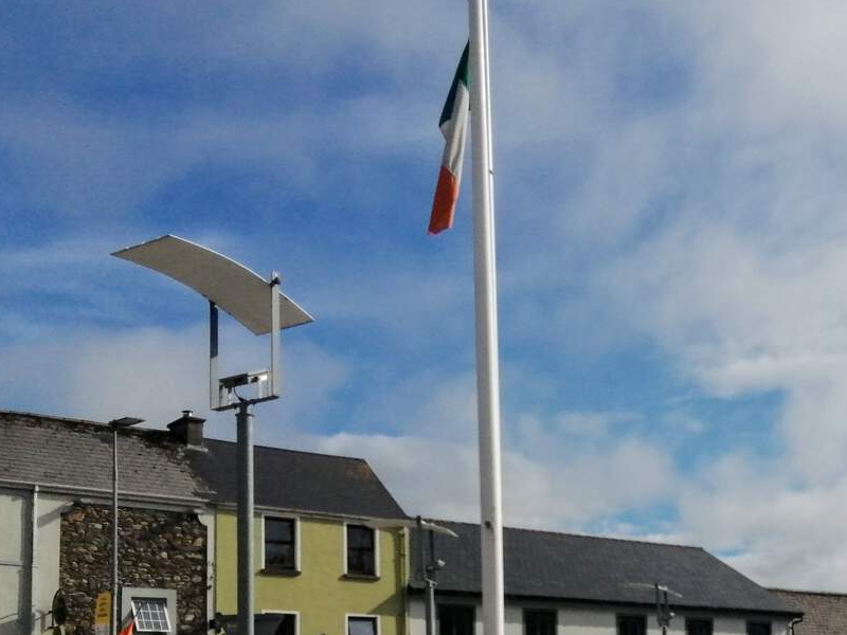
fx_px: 1272
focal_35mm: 52
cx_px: 701
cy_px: 582
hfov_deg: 35.4
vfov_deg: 27.0
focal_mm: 3.46
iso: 50
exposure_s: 1/4608
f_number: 1.8
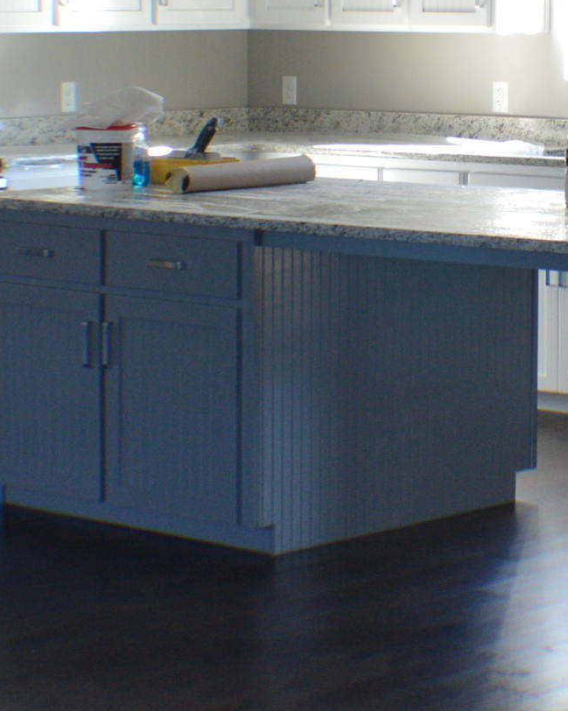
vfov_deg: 12.7
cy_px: 106
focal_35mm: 151
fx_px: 3169
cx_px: 562
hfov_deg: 10.2
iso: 640
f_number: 4.5
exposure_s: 1/60
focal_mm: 29
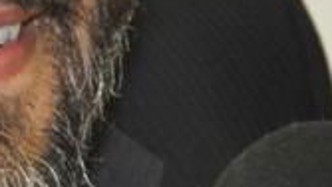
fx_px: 6929
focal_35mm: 787
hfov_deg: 2.7
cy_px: -109
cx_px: -76
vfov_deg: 1.5
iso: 800
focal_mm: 82
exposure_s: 1/60
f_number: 5
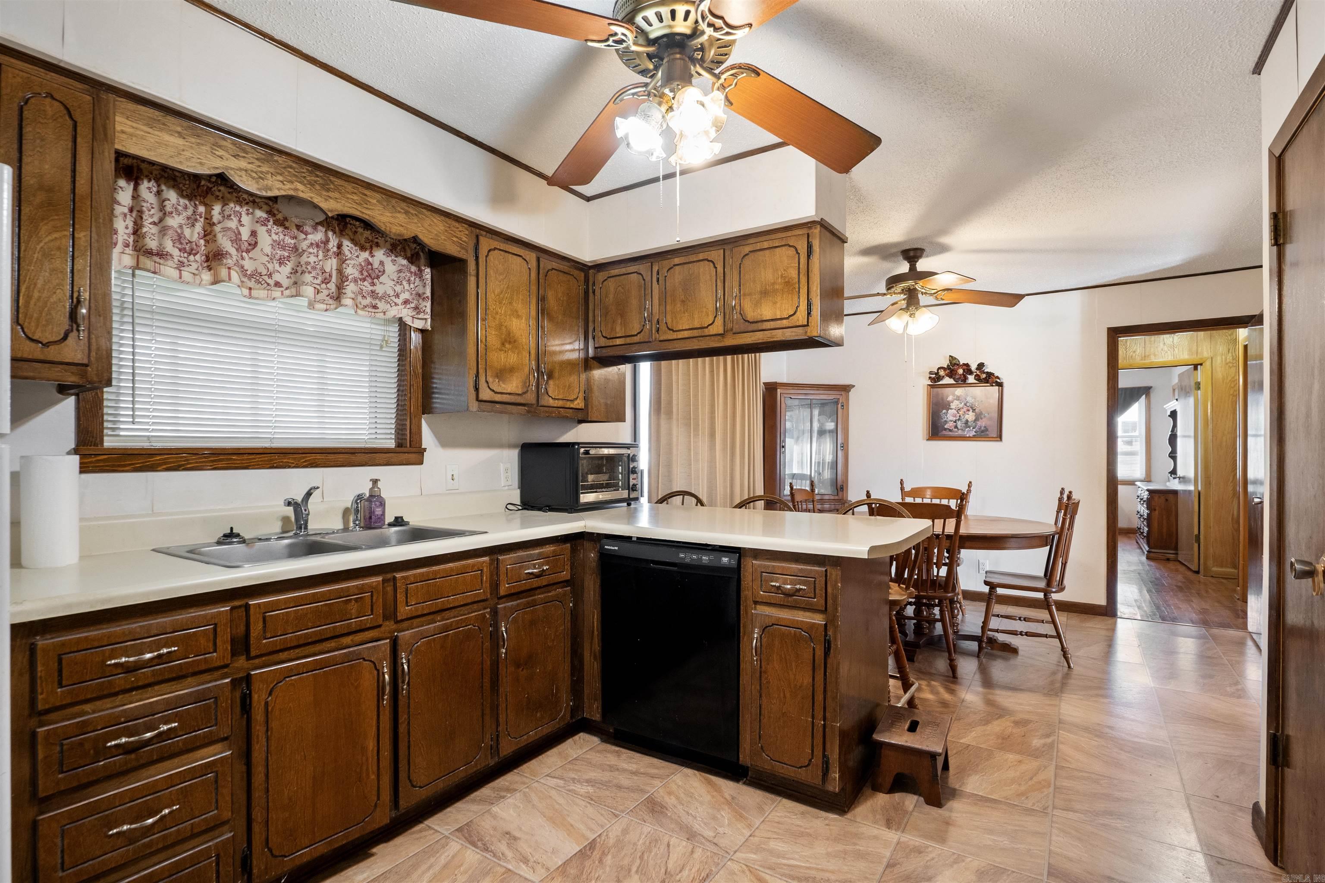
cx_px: 662
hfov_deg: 96.7
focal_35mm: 16
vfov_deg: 73.7
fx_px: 589
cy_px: 442
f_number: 6.3
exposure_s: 1/13
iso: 1250
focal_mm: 16
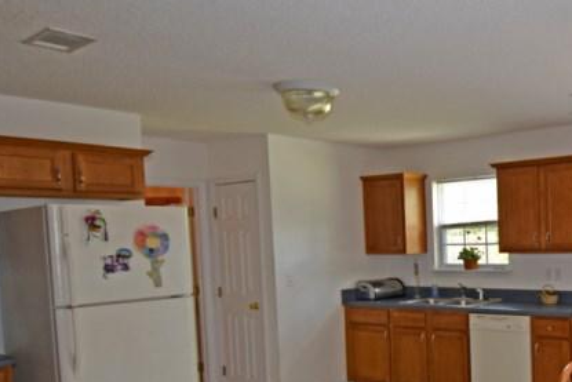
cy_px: 261
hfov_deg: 46.4
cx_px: 524
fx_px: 588
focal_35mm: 37
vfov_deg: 35.5
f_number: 4
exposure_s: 1/60
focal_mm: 10
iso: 220
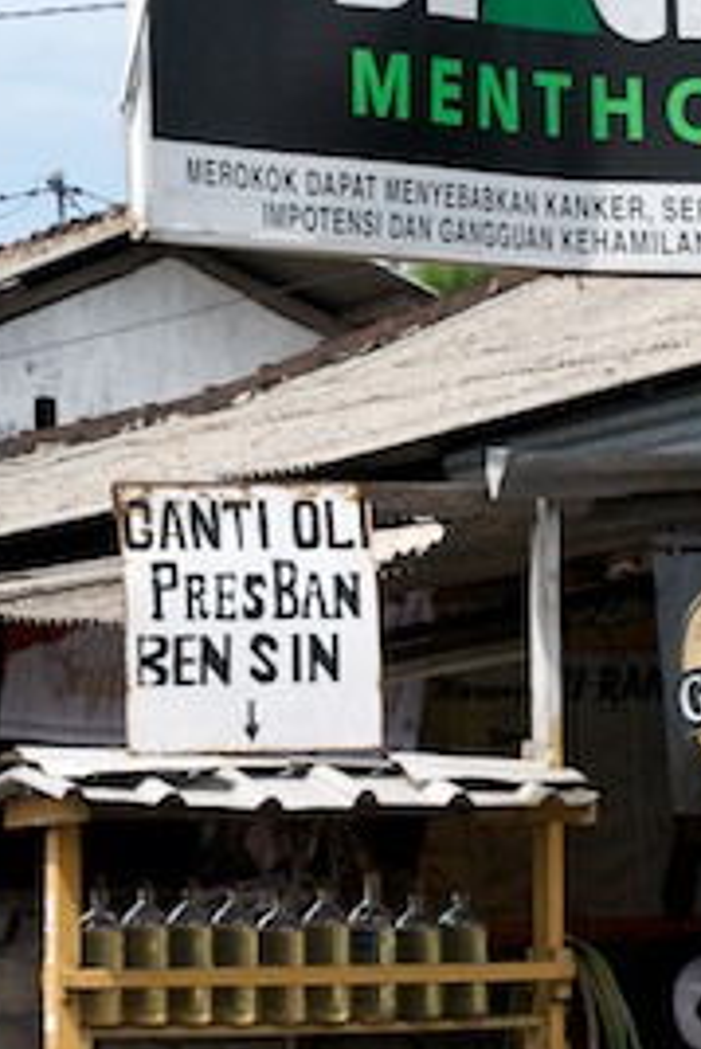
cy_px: 540
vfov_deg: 13.6
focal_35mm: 151
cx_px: 470
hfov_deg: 9.1
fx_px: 4408
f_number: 10
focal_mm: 45
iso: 320
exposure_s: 1/400
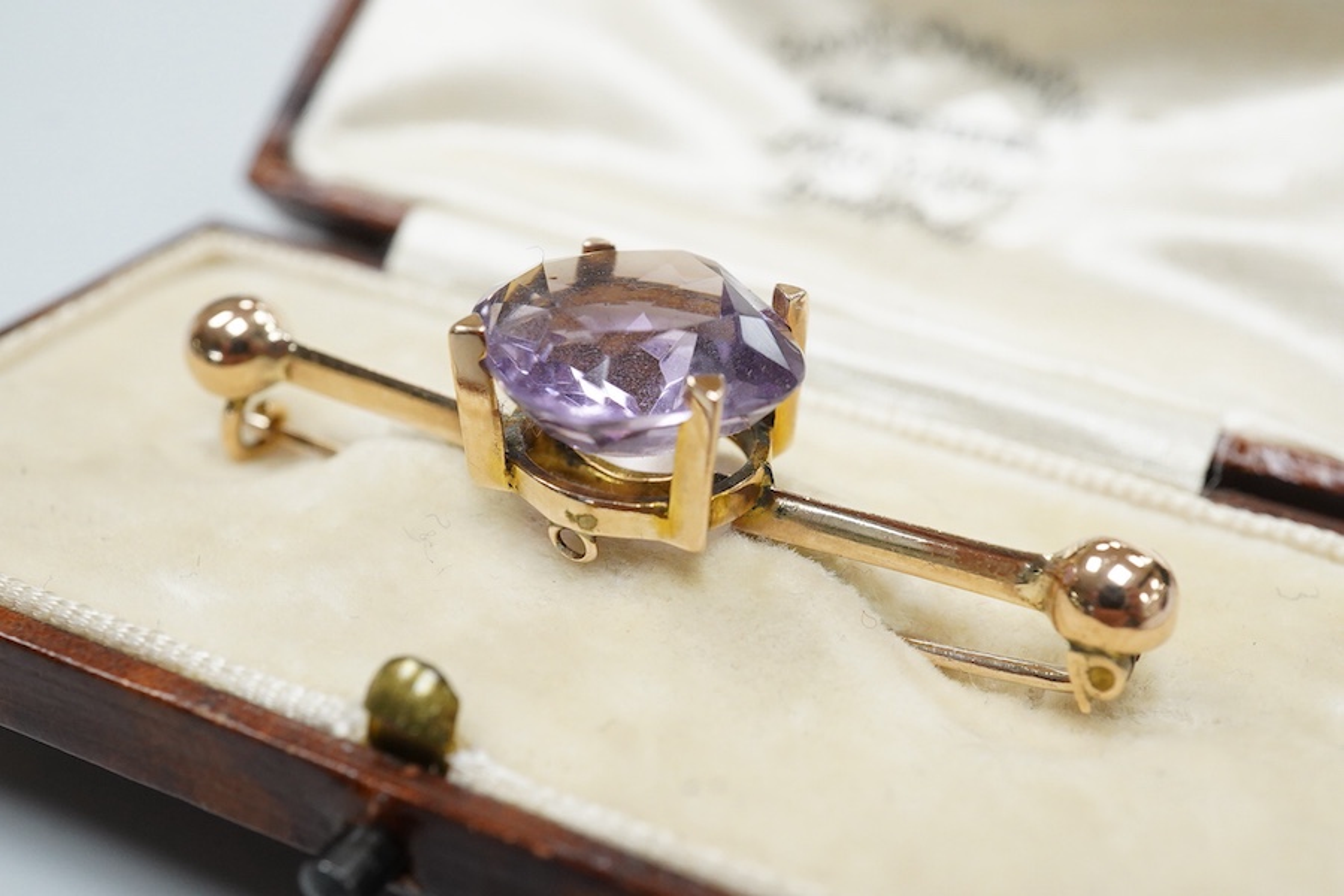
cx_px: 672
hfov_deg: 43.6
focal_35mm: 45
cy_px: 448
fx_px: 1680
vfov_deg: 29.9
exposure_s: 1/100
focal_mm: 30
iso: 2500
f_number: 14
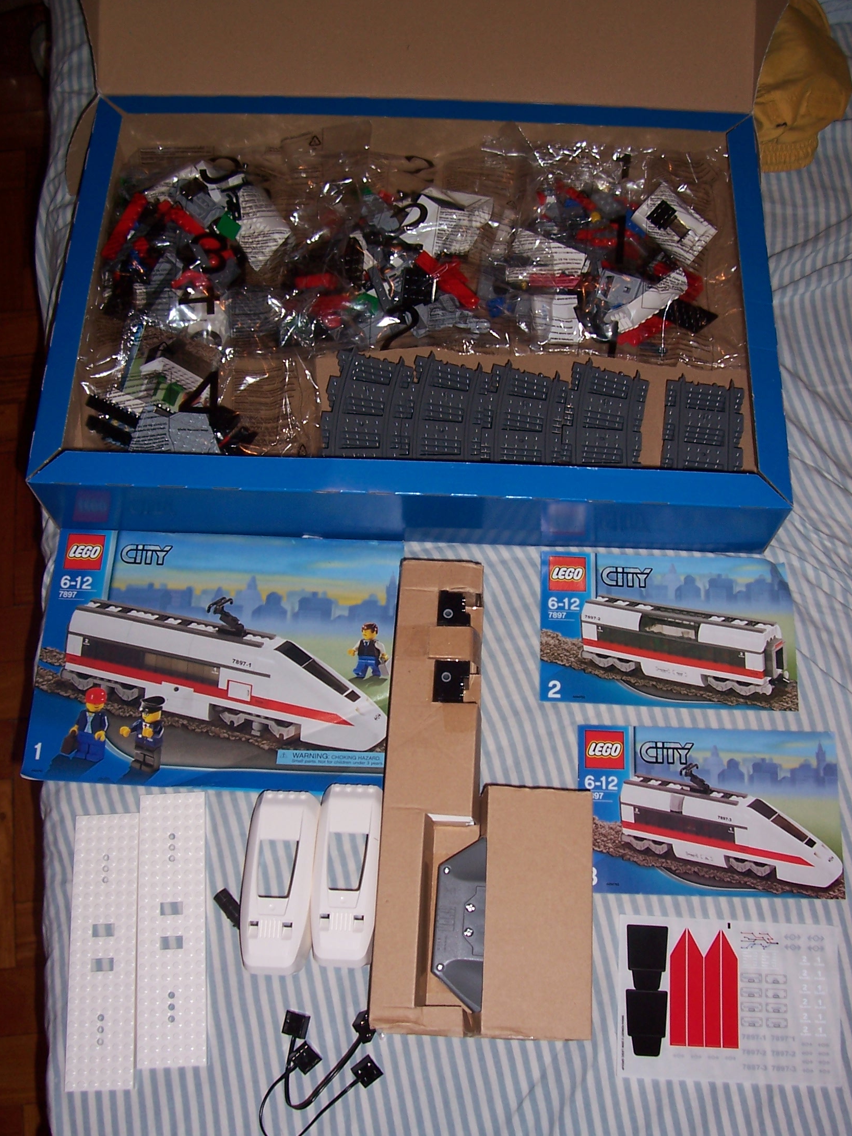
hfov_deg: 39.7
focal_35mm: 36
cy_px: 587
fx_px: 1181
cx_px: 441
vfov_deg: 51.3
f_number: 2.7
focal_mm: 5.6
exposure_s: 1/60
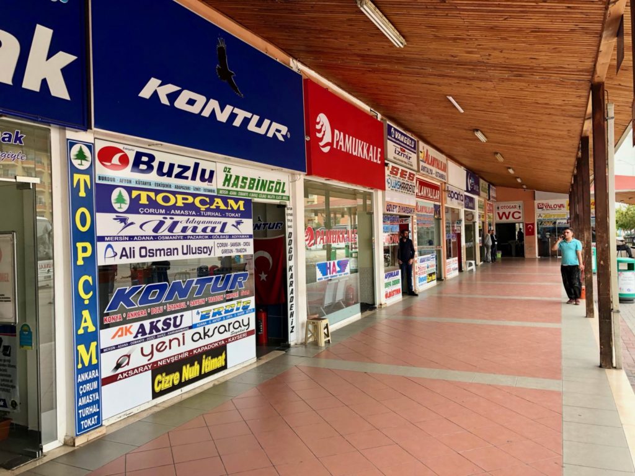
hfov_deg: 63.4
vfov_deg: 49.7
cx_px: 318
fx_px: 514
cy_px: 238
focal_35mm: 28
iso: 40
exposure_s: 1/120
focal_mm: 4
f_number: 1.8
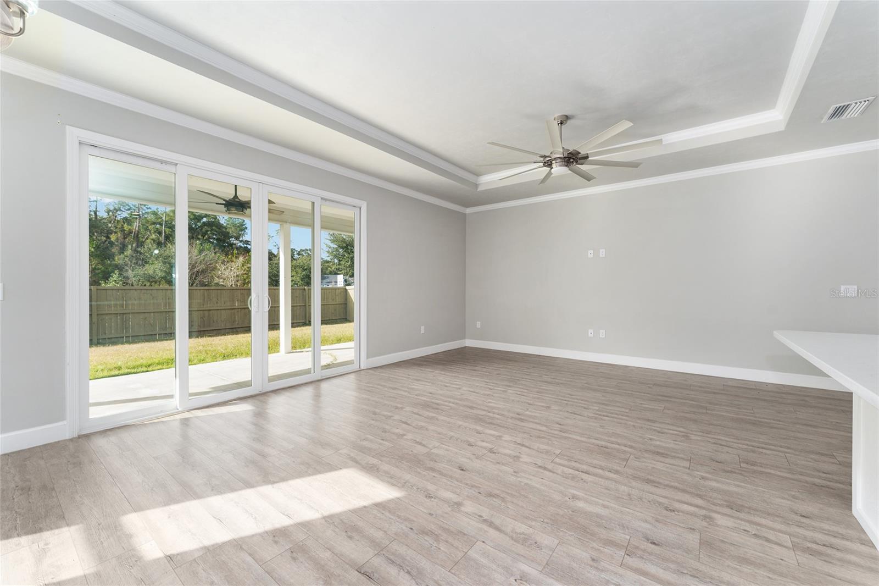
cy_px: 293
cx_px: 440
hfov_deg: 104.3
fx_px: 342
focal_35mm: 14
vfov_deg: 81.2
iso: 400
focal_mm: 14
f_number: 7.1
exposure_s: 1/20
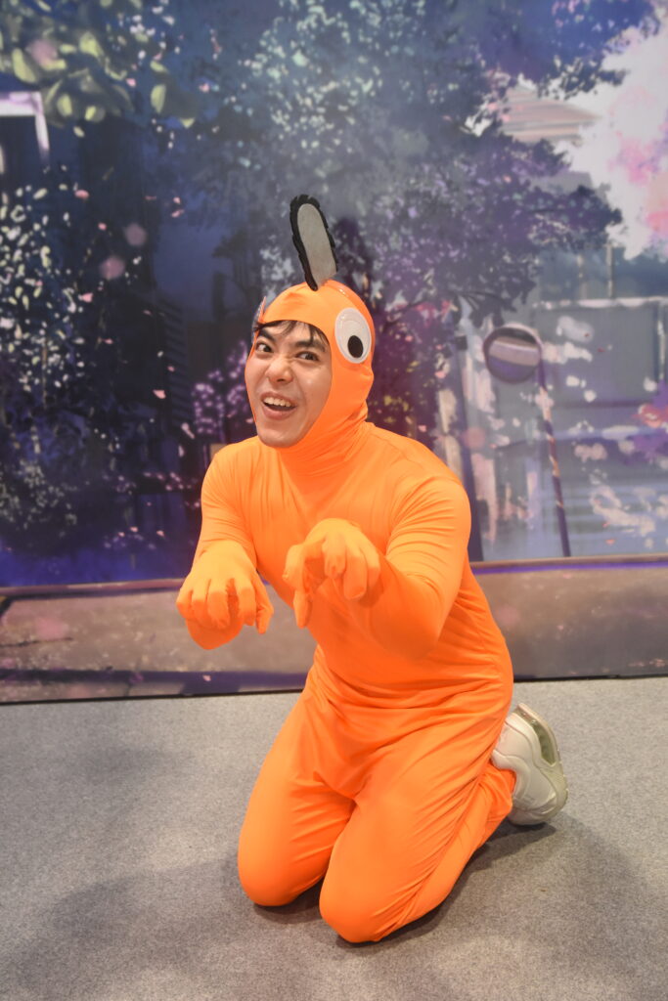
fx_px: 1419
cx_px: 334
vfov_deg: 38.9
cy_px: 500
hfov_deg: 26.5
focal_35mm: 51
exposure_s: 1/200
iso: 1600
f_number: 4
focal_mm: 34
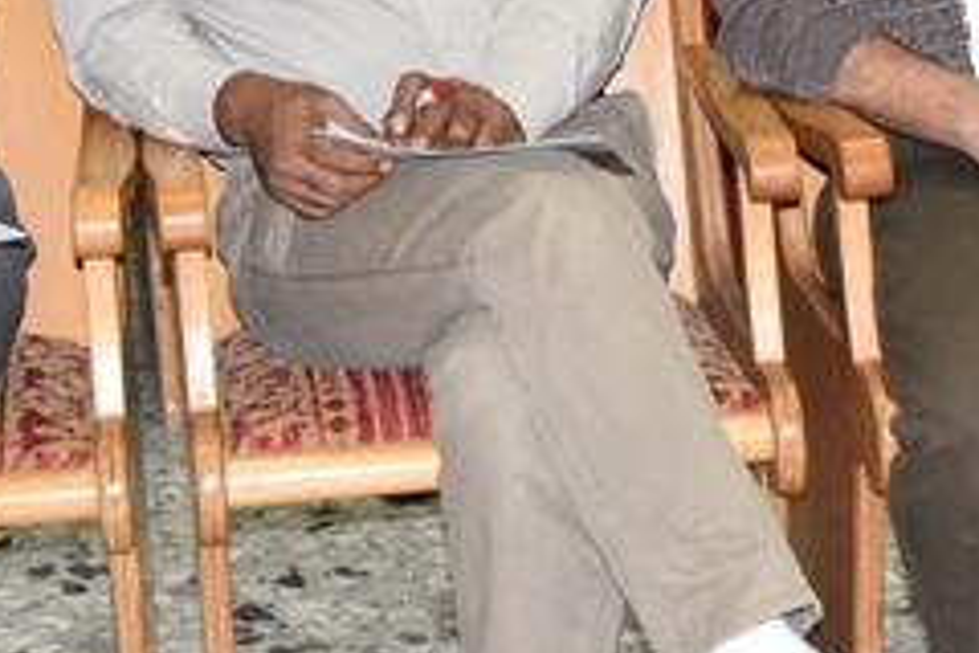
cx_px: 367
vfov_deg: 8.3
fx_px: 4405
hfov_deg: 12.7
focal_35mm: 162
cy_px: -255
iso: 2000
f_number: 6.3
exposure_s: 1/200
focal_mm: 38
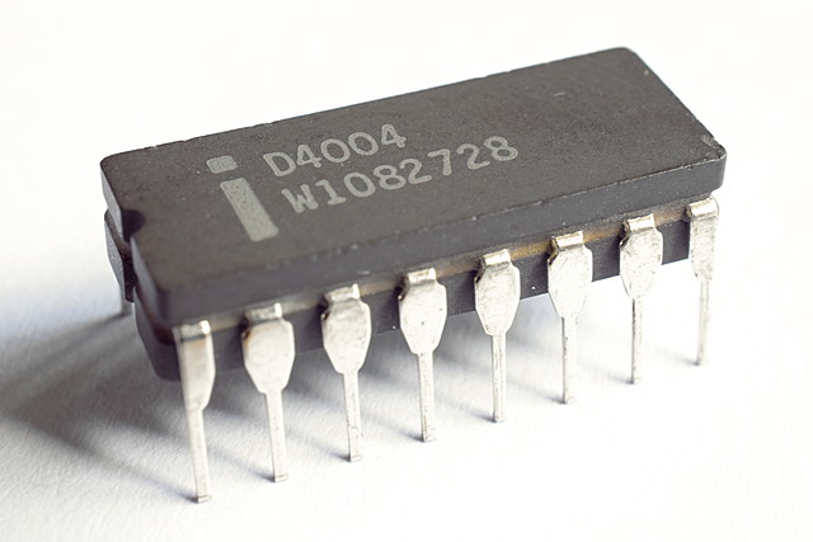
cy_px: 271
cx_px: 406
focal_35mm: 60
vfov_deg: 22.6
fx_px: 1355
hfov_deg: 33.4
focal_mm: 40
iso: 1600
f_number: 25
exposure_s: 1/8
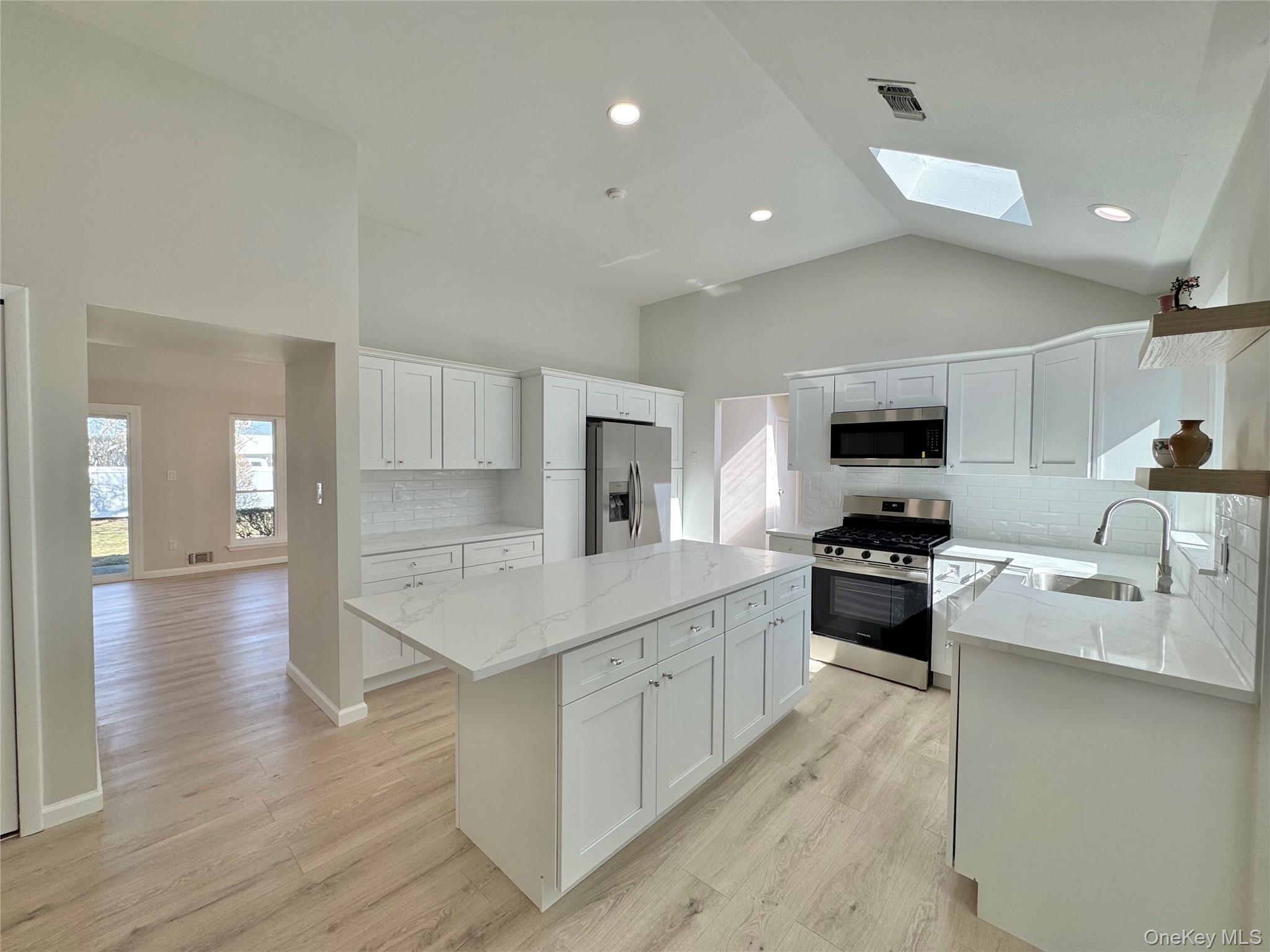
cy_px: 476
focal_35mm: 14
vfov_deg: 85.7
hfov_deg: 102.1
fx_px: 514
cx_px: 635
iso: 40
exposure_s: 1/190
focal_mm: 2.22
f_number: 2.2
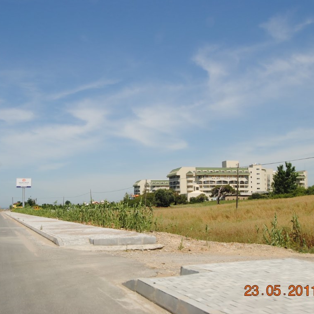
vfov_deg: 36.8
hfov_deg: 36.8
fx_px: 472
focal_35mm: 46
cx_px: 171
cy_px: 156
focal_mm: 24
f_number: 8
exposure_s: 1/250
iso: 100
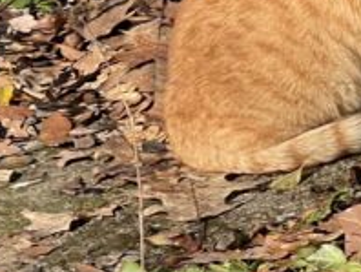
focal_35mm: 233
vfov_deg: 6.4
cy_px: -55
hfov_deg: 8.4
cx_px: 377
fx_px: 2433
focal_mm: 9
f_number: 2.8
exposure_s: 1/176
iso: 32
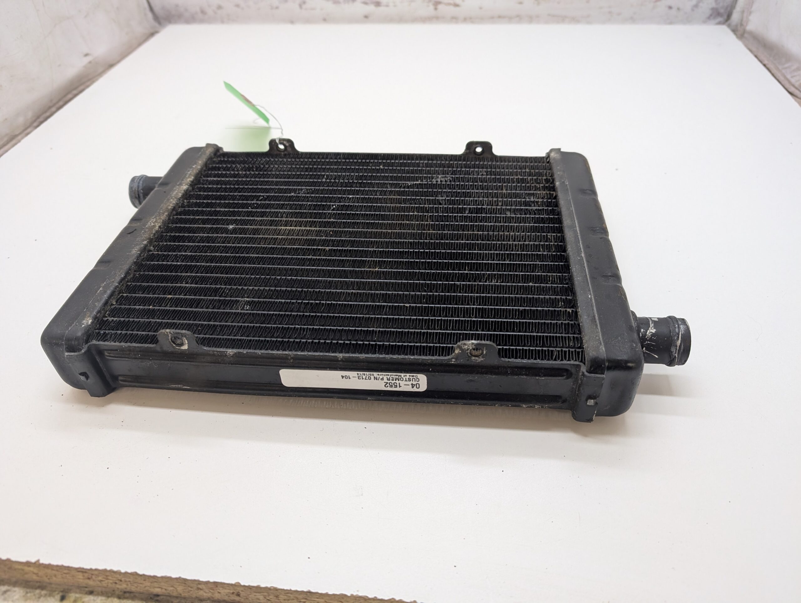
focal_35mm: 24
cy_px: 302
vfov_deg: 56.9
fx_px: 556
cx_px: 400
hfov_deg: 71.5
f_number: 1.68
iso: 455
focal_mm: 6.9
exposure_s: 1/276
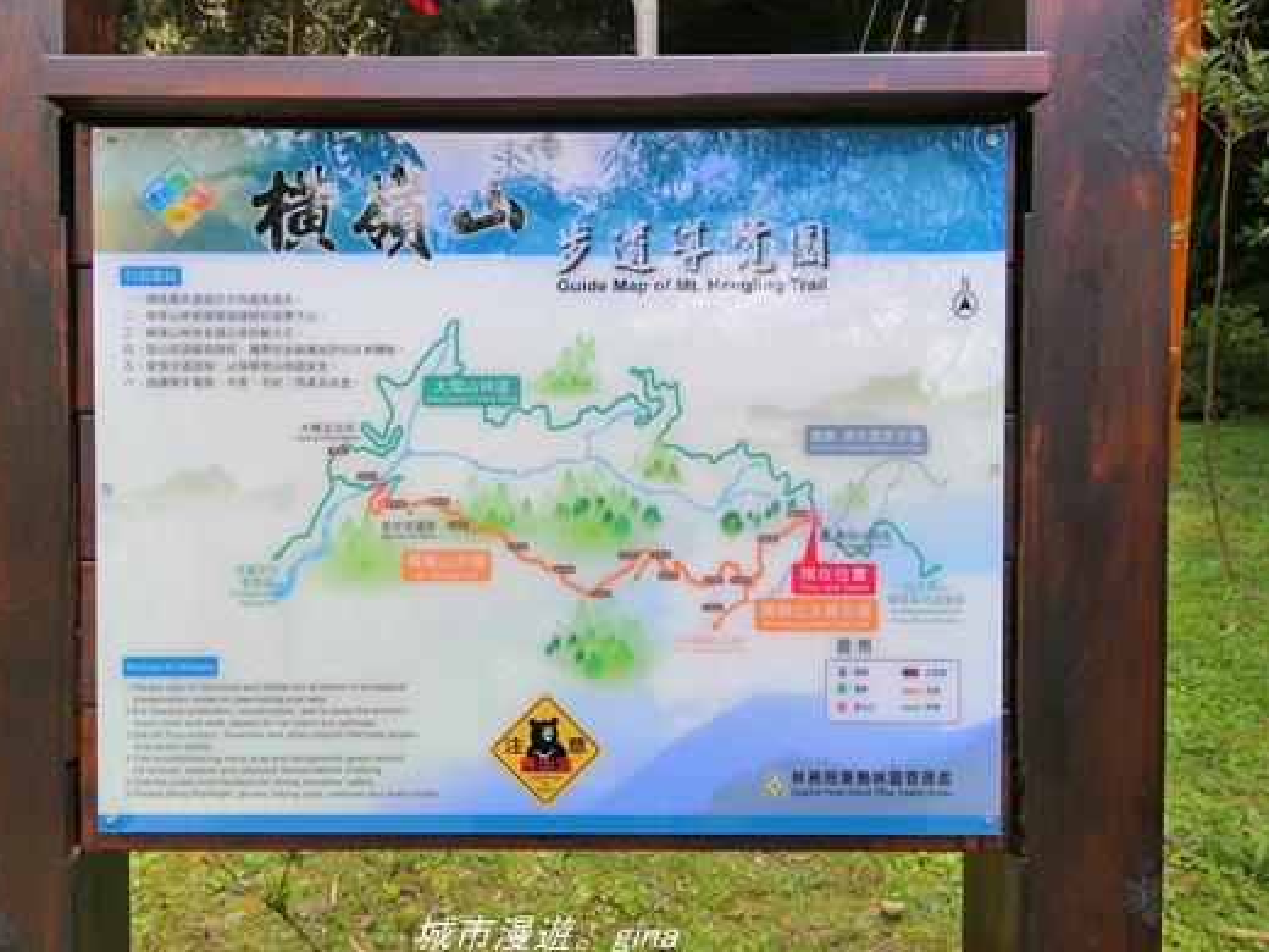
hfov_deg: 59.7
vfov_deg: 46.7
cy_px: 408
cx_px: 547
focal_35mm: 30
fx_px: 1100
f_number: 2.2
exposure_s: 1/120
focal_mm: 3.81
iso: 50
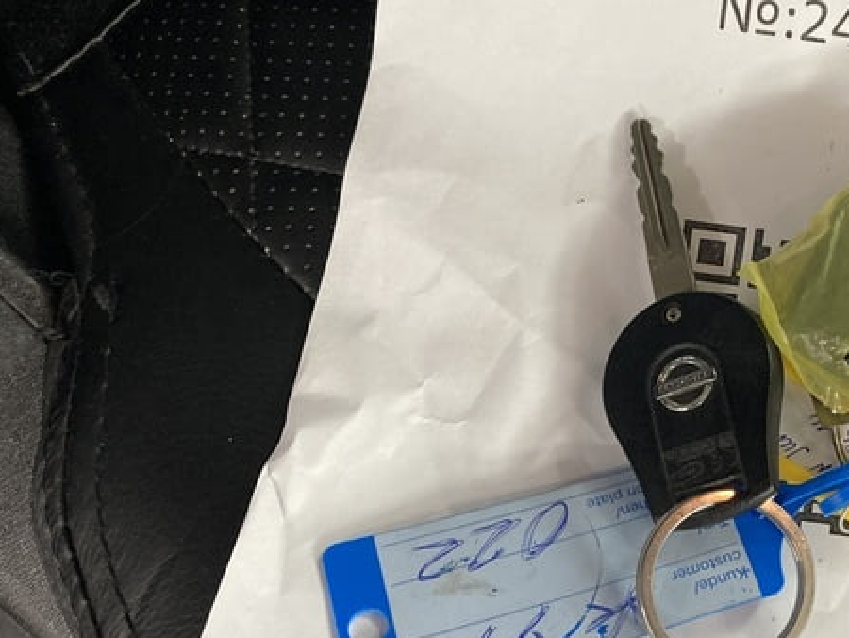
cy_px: 360
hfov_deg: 32.3
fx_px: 1374
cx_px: 791
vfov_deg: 26.1
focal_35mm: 56
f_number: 1.8
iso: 100
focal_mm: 3.99
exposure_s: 1/50
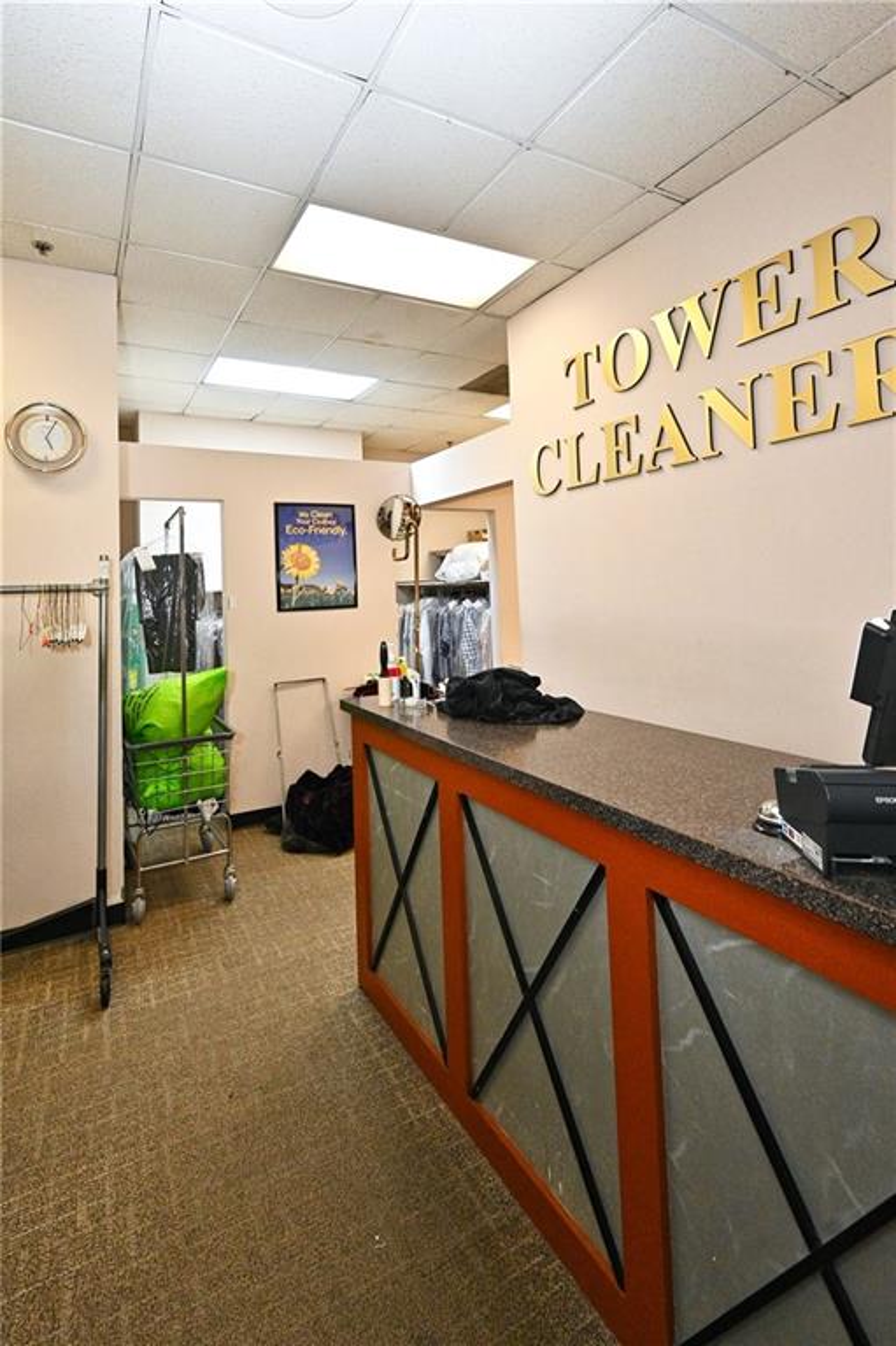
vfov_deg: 104.3
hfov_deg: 81.1
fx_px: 523
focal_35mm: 14
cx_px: 448
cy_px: 673
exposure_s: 1/125
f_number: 7.1
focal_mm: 14
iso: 2000
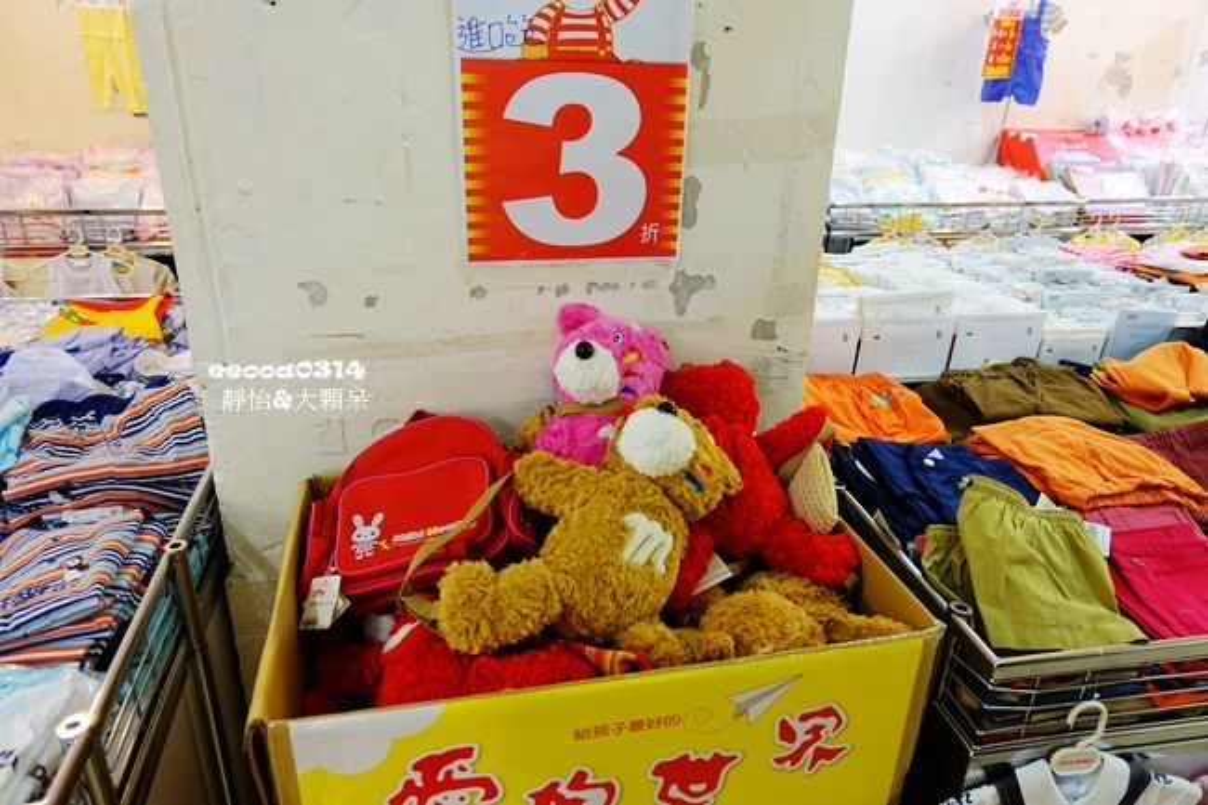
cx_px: 604
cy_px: 402
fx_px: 805
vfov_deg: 53.1
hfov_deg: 73.8
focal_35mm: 24
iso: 125
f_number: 1.8
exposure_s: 1/30
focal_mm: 8.8
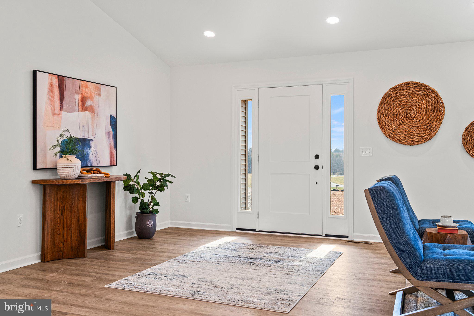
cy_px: 158
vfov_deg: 40.0
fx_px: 434
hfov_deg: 57.2
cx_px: 237
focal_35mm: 33
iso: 640
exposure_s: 1/25
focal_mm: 33
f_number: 8
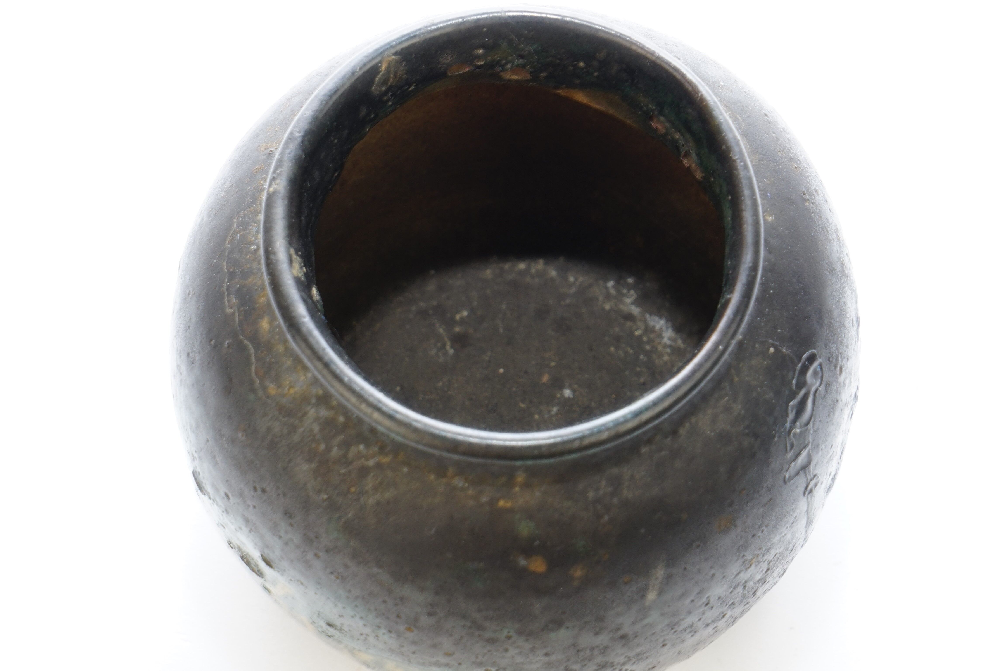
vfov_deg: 19.5
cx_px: 504
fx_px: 1958
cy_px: 336
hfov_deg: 28.8
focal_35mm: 70
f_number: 14
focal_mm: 70
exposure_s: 1/30
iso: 400
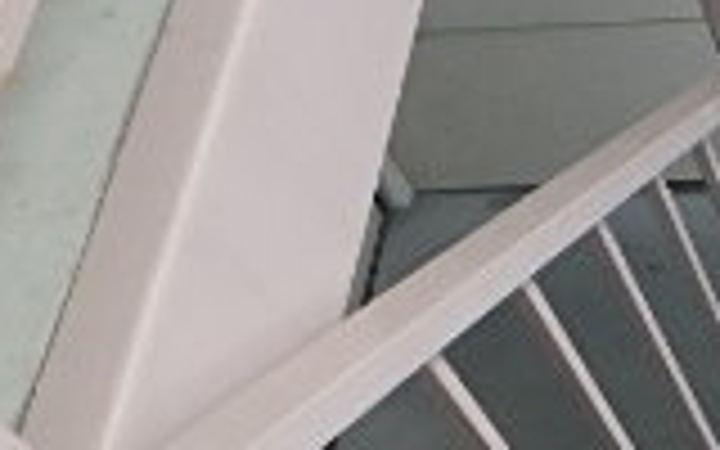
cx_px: 1202
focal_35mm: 89
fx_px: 1746
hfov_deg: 19.1
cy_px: 234
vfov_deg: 14.7
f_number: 3.5
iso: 125
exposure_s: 1/60
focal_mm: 3.7
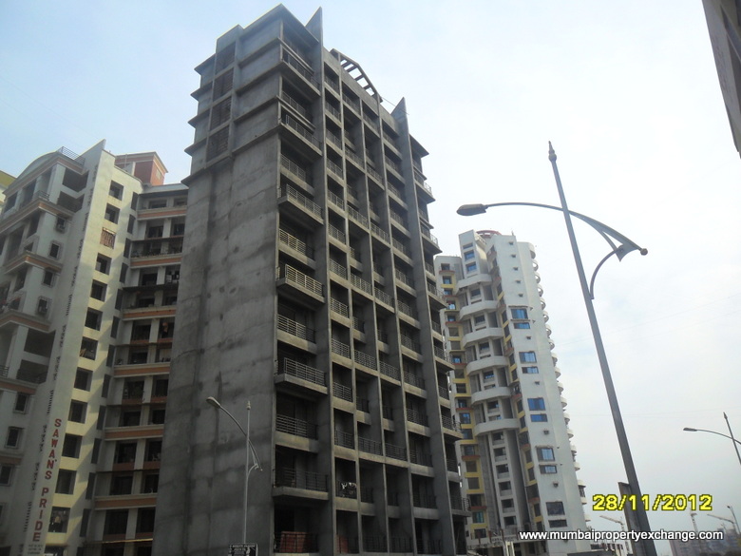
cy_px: 278
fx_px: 578
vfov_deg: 51.4
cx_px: 370
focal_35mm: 27
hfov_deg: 65.3
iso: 100
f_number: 3.5
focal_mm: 4.9
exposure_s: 1/750
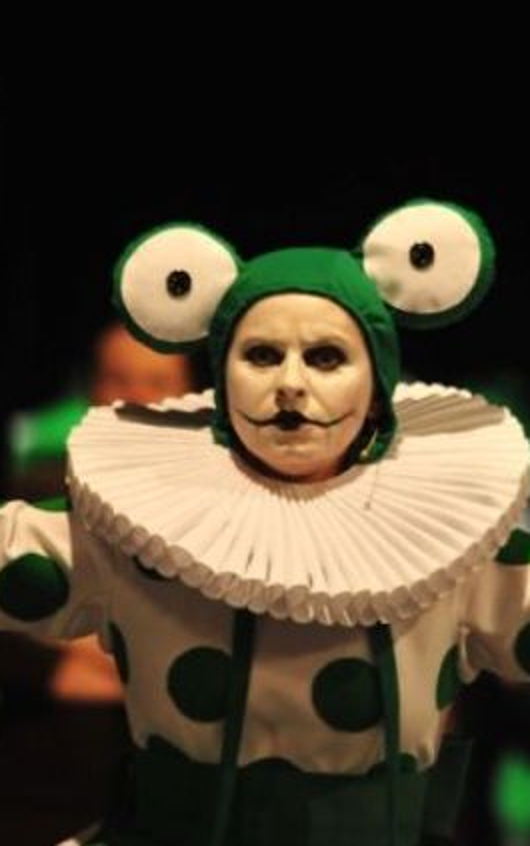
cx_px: 280
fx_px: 10659
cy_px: 422
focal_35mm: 462
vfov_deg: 4.5
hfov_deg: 2.8
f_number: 5
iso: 4000
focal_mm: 300
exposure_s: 1/25
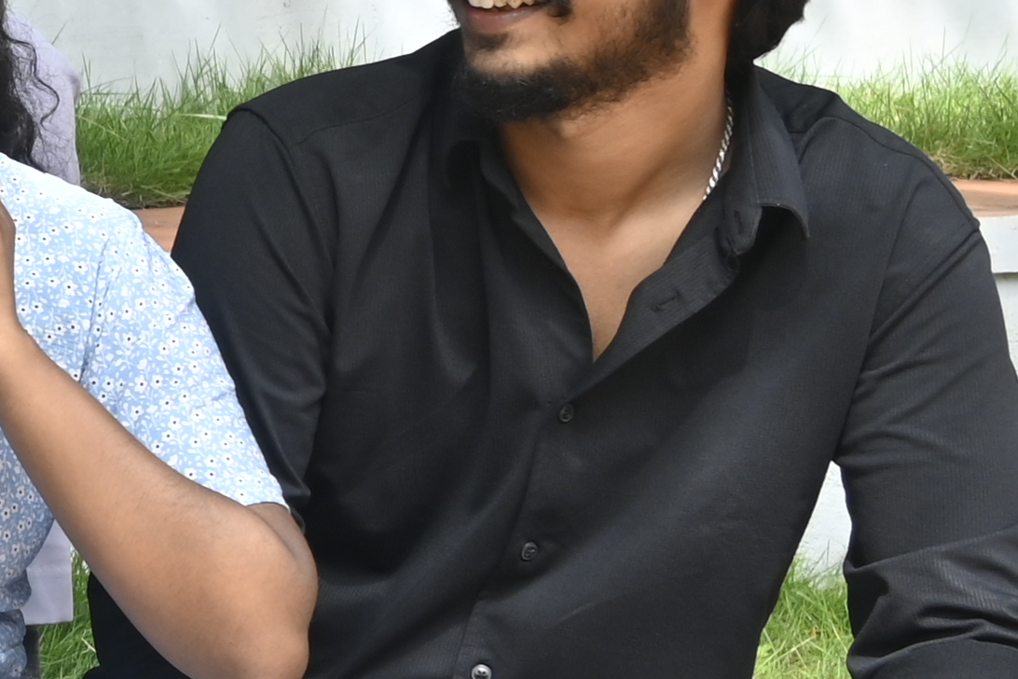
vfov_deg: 8.5
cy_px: 62
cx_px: -1282
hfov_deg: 11.1
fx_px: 4540
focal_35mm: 161
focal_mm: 21
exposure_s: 1/160
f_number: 6.3
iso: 100
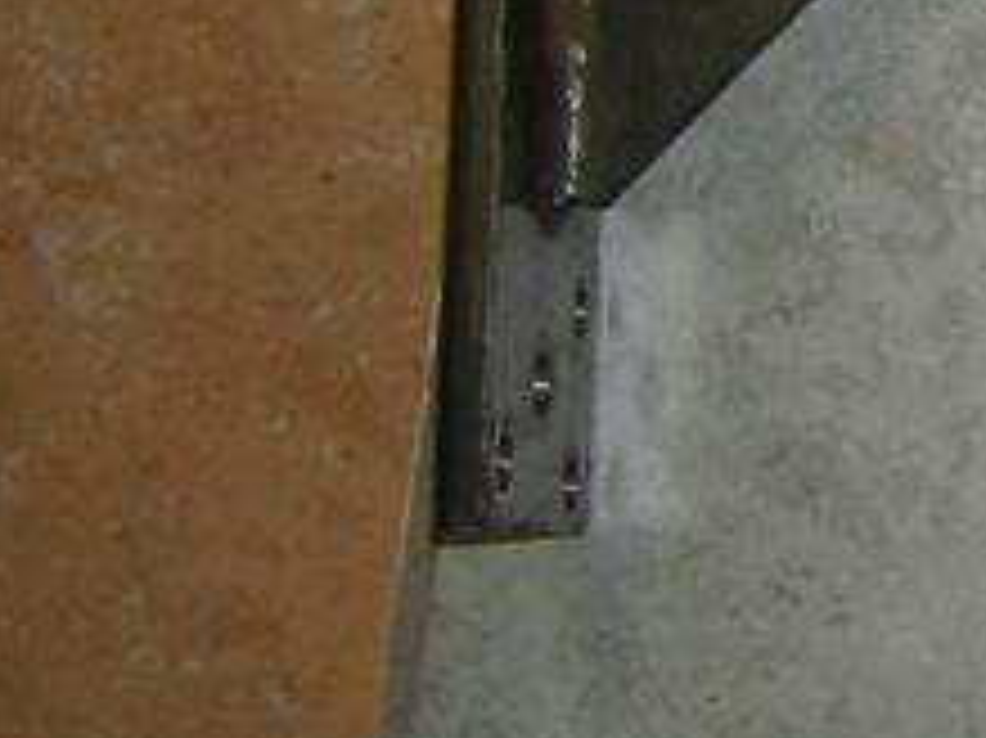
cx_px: 1778
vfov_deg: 11.4
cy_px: -76
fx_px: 3644
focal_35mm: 128
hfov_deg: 13.7
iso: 100
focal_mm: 5.8
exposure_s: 1/45
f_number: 2.8
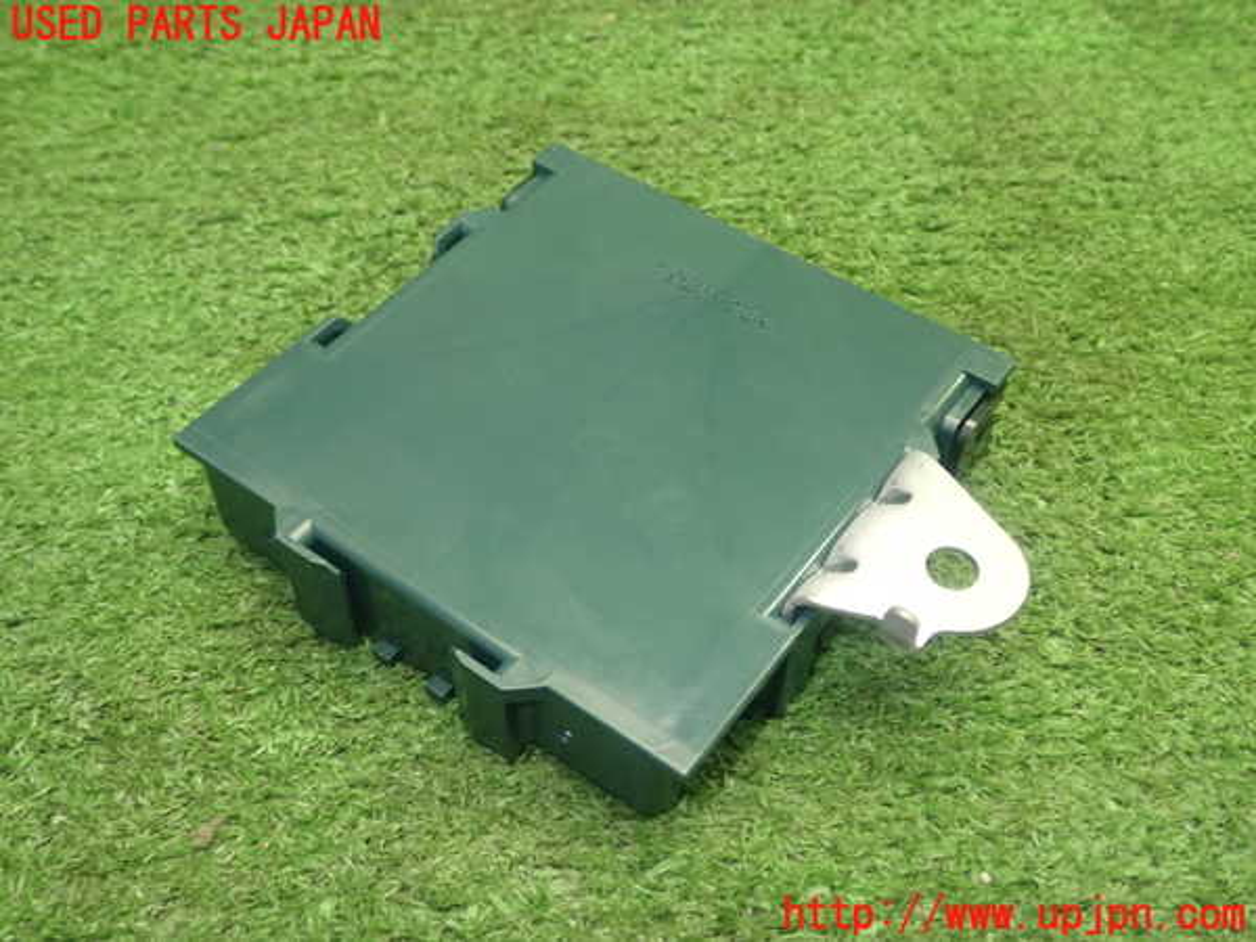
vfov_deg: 37.7
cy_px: 471
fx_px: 1379
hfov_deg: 49.0
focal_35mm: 38
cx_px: 628
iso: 320
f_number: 2.7
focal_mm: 6.83
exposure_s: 1/40
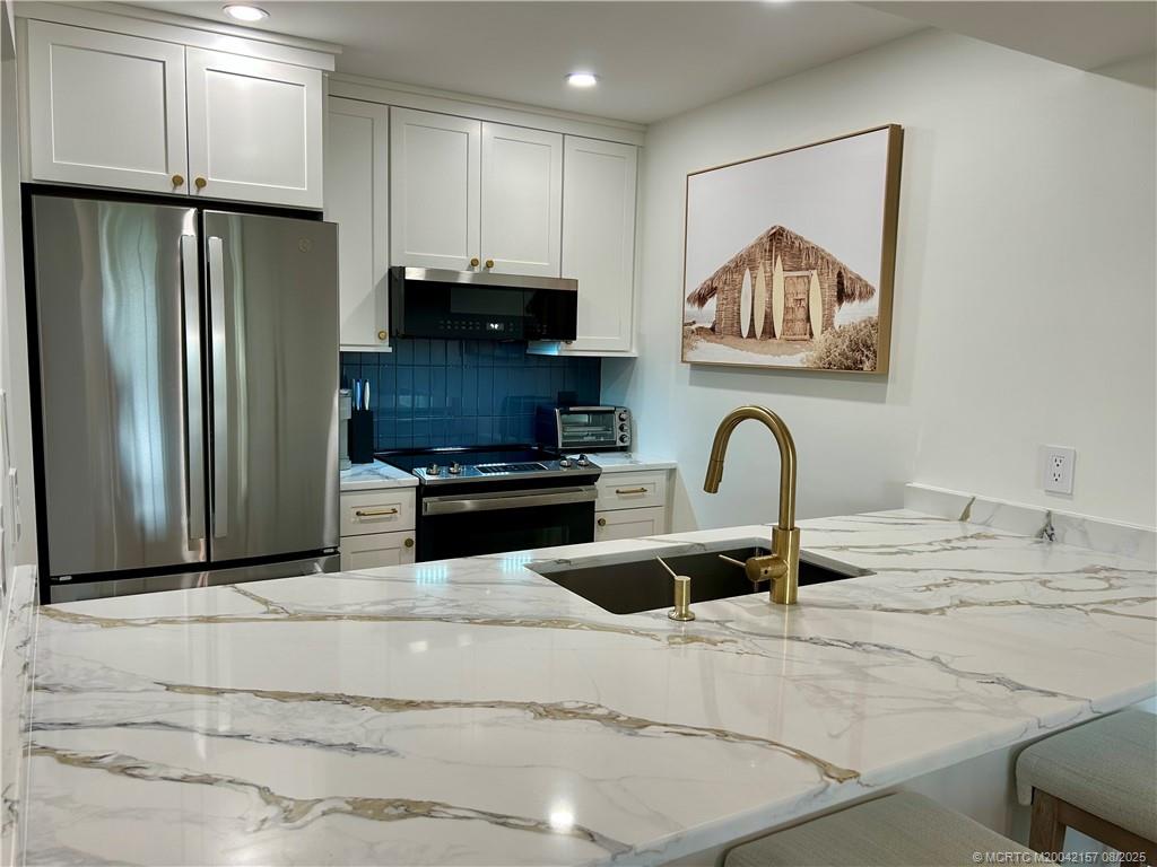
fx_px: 869
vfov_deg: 53.1
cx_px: 578
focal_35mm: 26
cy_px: 434
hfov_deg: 67.3
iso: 64
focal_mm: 5.7
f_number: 1.5
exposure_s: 1/120
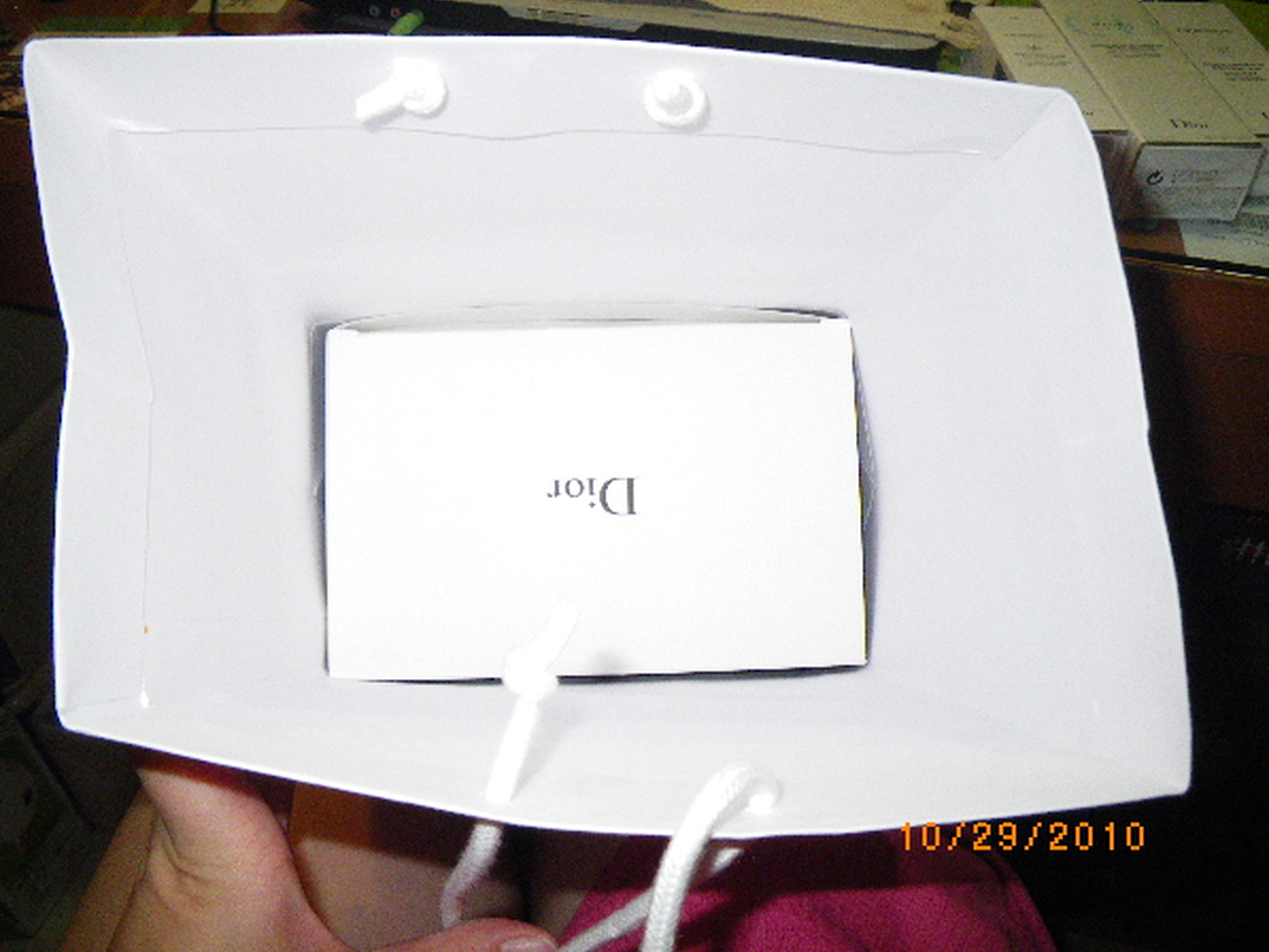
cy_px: 444
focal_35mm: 30
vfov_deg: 46.8
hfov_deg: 59.9
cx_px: 608
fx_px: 1100
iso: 400
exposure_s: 1/50
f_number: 3.5
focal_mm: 5
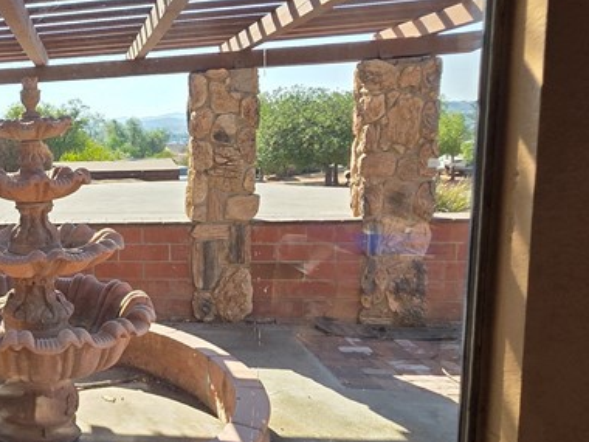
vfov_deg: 40.7
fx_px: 596
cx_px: -78
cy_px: 217
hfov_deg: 40.8
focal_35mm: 35
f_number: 1.9
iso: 40
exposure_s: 1/767
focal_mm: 2.2
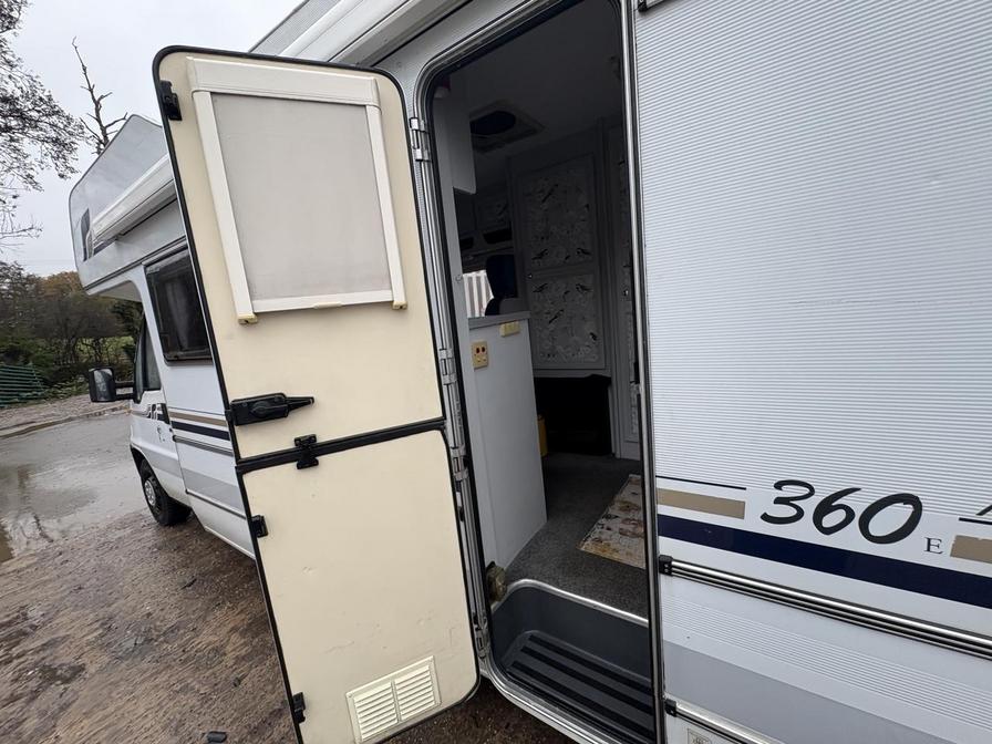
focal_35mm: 14
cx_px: 496
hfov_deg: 102.1
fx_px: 401
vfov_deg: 85.7
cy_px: 372
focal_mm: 2.22
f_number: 2.2
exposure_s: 1/99
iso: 100
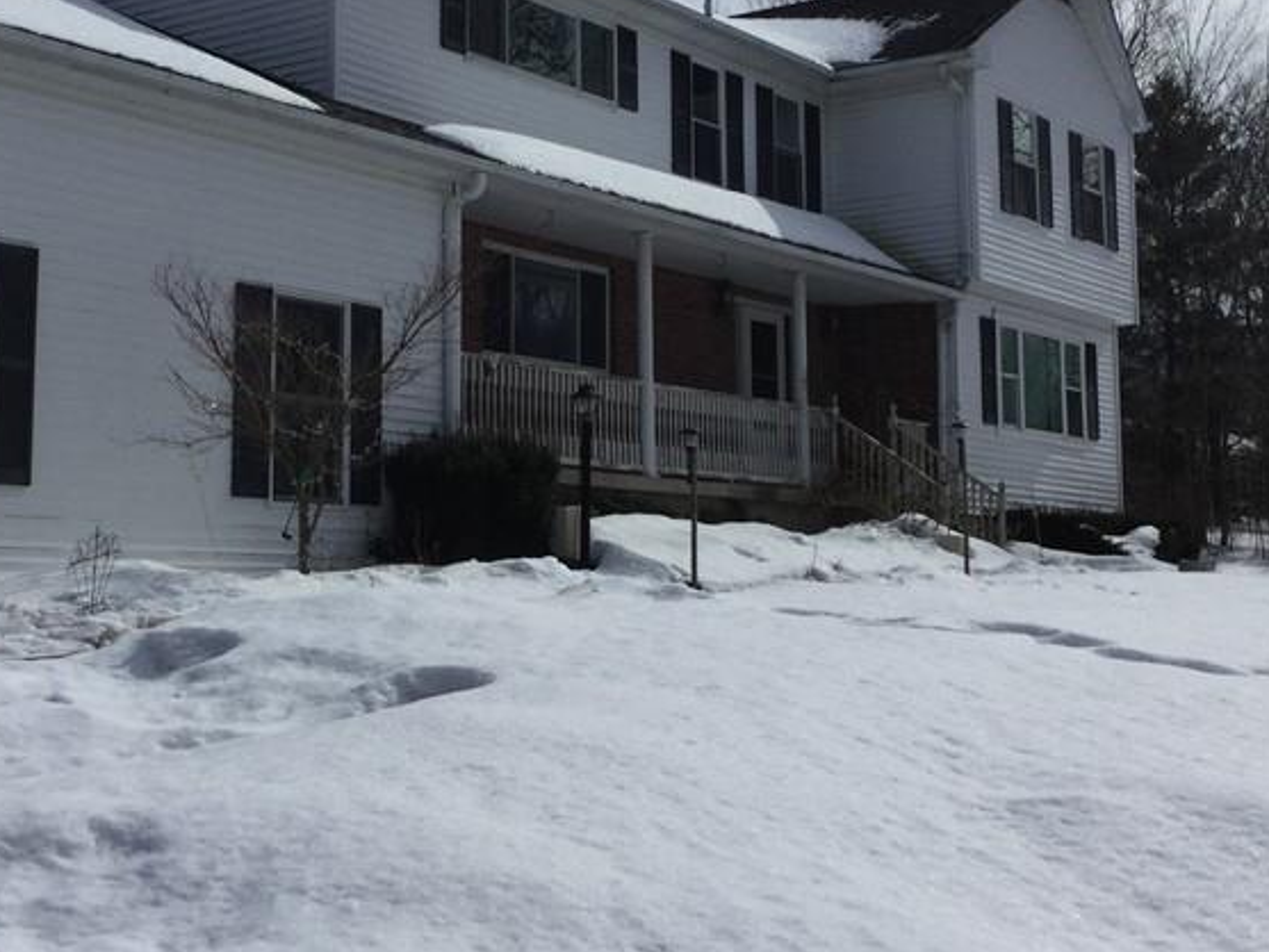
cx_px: 478
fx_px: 2090
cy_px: 301
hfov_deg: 33.6
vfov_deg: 25.5
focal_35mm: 57
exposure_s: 1/3704
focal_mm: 3.3
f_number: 2.4
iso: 25
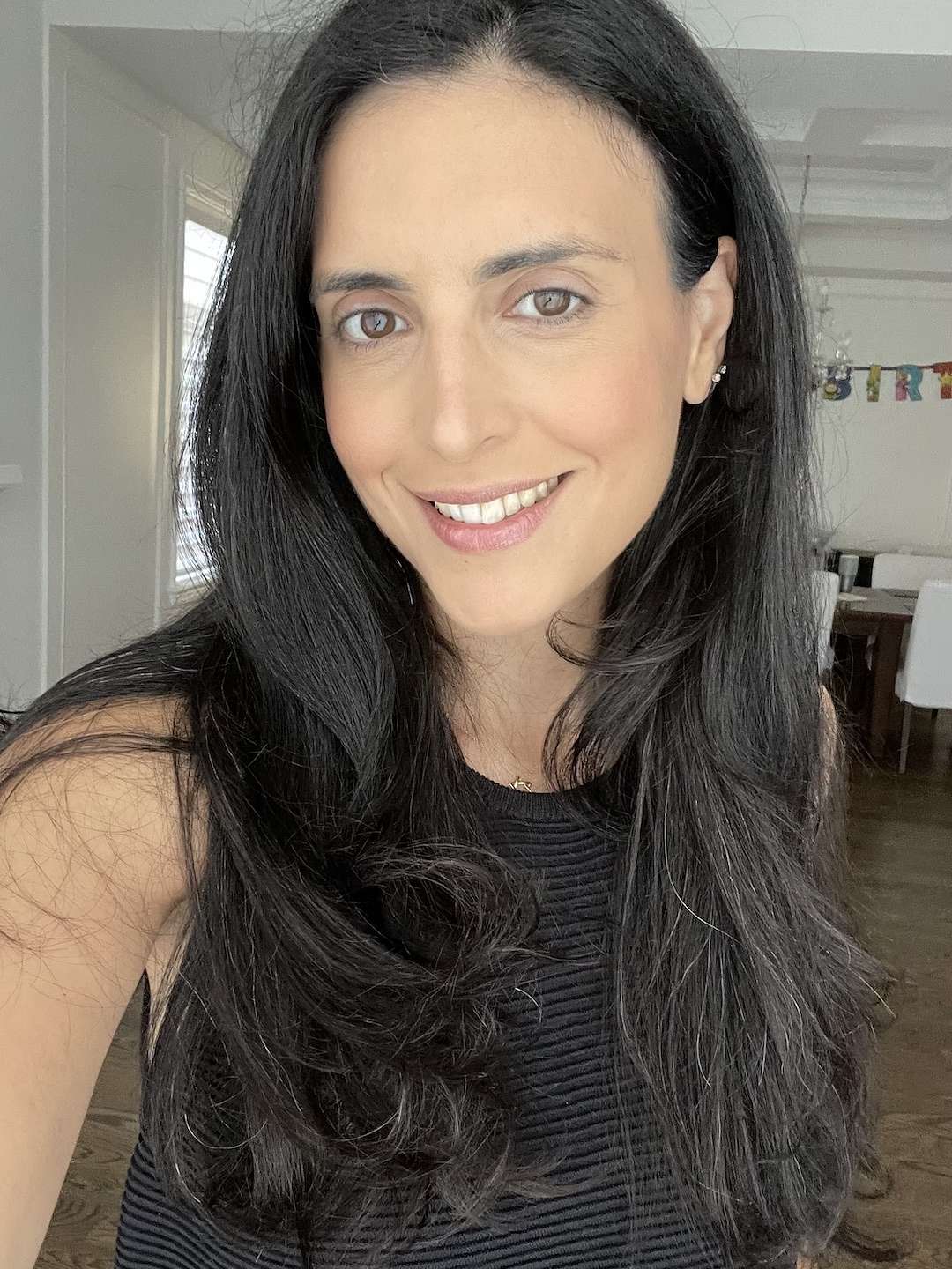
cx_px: 476
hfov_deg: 46.8
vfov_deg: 60.0
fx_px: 1100
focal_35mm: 30
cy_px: 634
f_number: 2.2
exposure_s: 1/40
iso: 250
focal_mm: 2.71
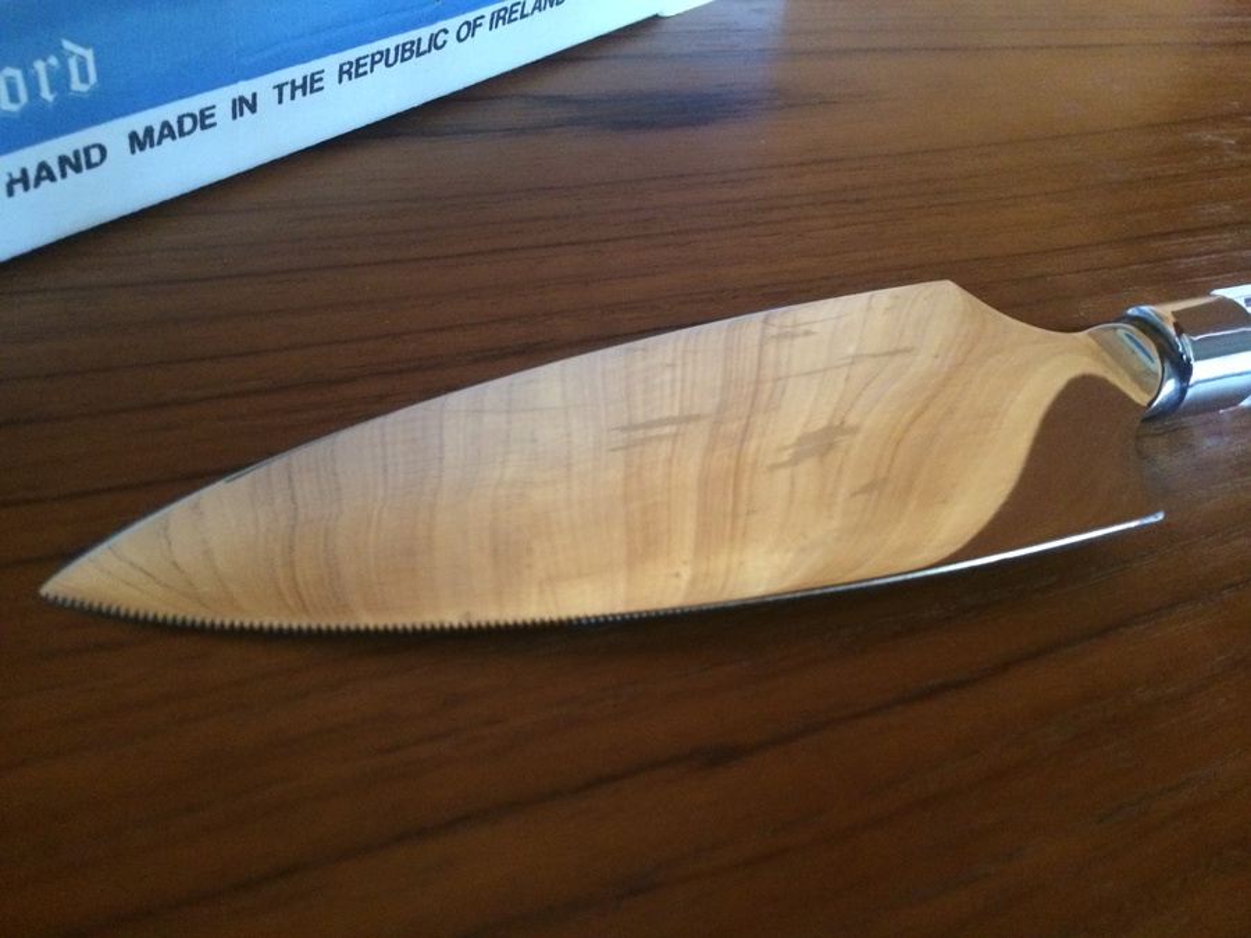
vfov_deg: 46.8
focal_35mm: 30
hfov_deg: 60.0
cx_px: 626
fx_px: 1084
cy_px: 469
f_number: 2.2
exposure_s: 1/15
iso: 320
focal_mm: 4.12
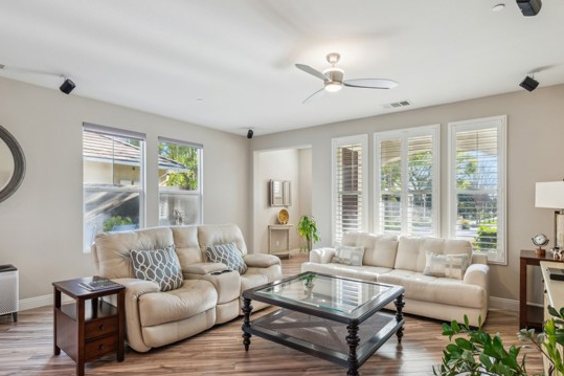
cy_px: 204
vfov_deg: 64.4
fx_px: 298
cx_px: 289
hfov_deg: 86.9
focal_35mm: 19
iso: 200
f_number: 8
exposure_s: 1/20
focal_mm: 16
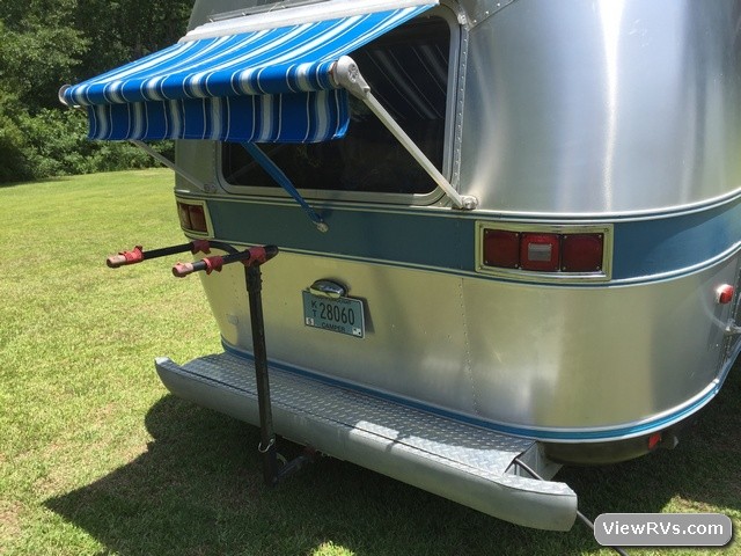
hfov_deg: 61.7
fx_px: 621
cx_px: 370
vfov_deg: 48.2
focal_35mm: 29
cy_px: 278
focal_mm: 4.15
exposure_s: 1/1014
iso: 32
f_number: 2.2
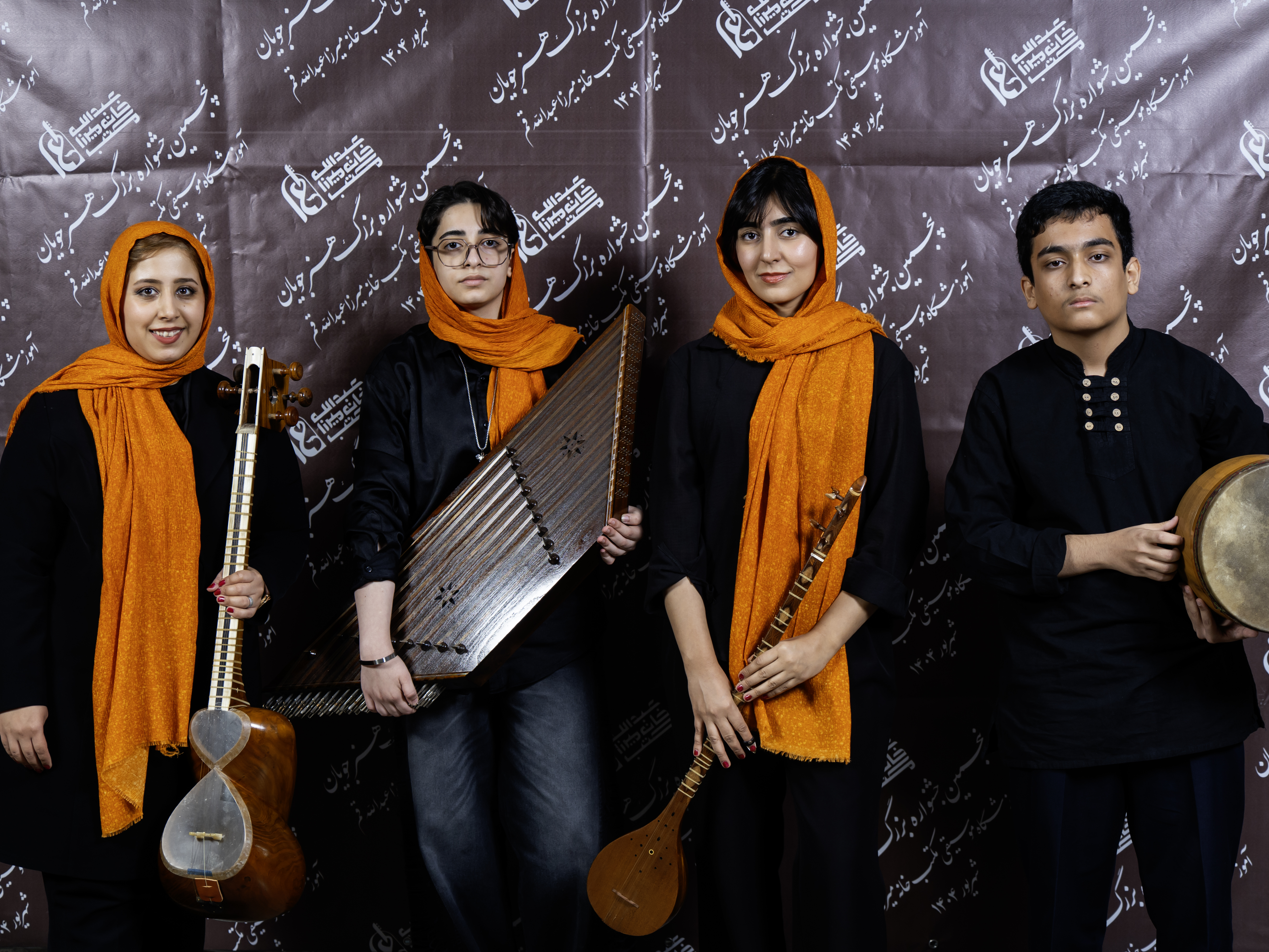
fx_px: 2310
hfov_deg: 30.7
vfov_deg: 23.3
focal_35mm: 63
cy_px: 476
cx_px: 675
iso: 320
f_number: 4
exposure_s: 1/125
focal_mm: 58
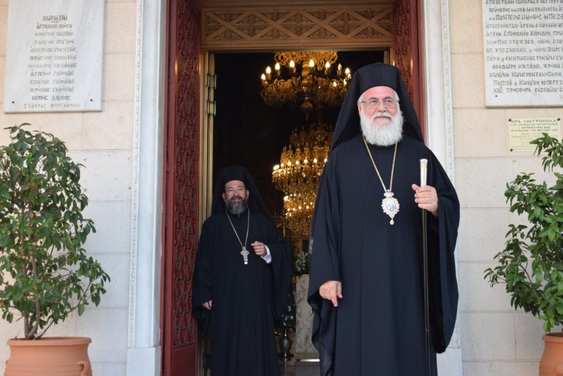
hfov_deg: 41.1
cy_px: 188
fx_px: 751
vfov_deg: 28.1
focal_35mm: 48
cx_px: 282
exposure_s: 1/100
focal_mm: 32
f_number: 5
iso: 400
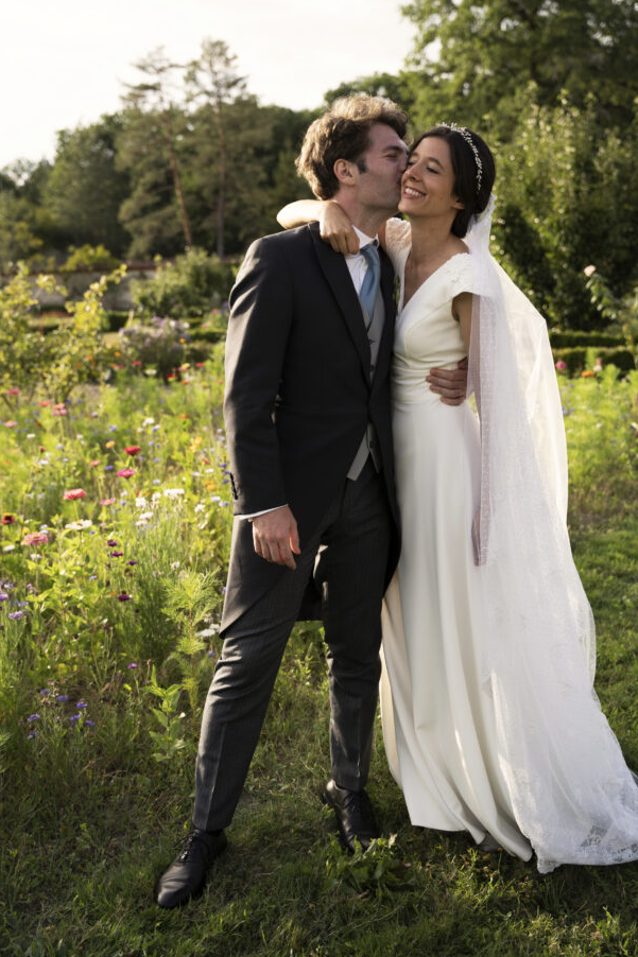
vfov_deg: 47.7
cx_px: 333
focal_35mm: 41
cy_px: 463
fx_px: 1084
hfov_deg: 32.8
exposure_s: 1/320
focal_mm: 37.7
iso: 100
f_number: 3.2
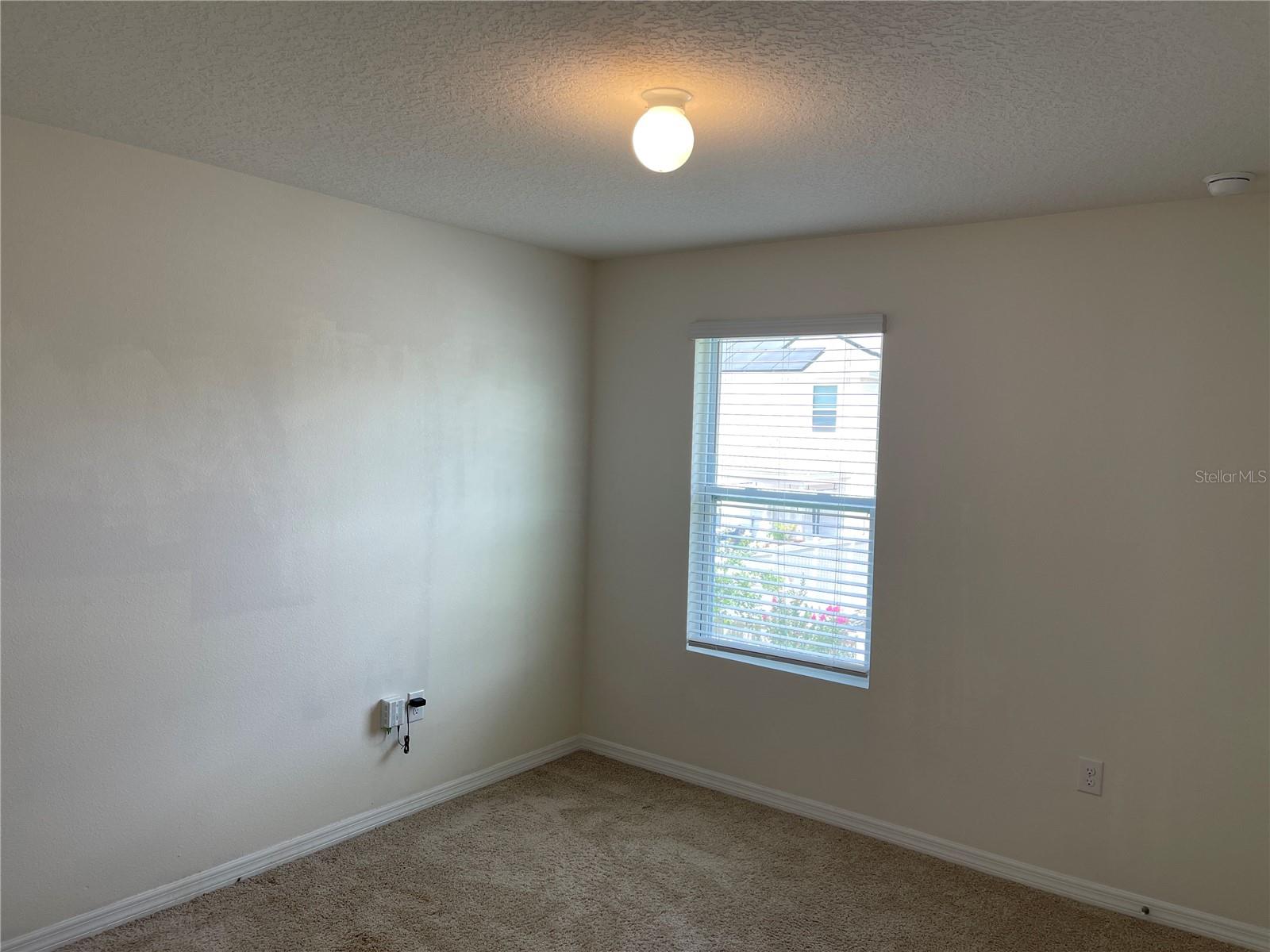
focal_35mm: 25
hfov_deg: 69.4
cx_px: 635
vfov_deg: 54.9
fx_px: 917
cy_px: 476
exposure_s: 1/120
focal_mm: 5.1
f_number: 1.6
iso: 40
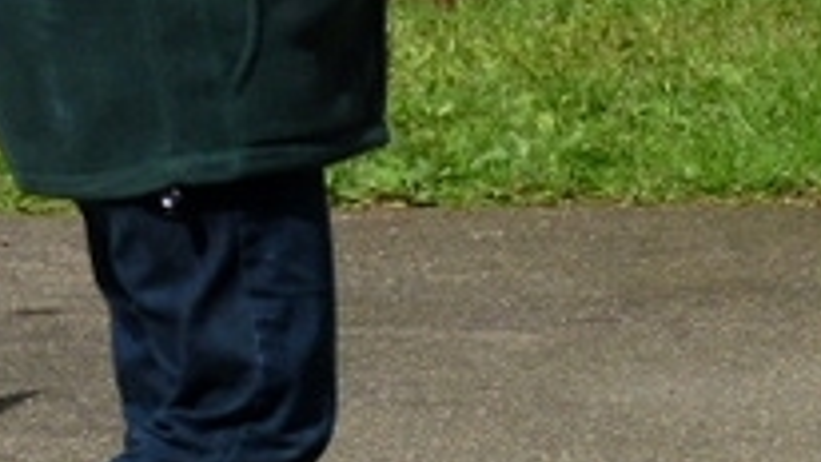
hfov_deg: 4.5
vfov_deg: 2.5
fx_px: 10409
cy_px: 16
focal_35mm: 478
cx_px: 434
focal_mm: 27.2
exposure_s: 1/1000
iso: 100
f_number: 4
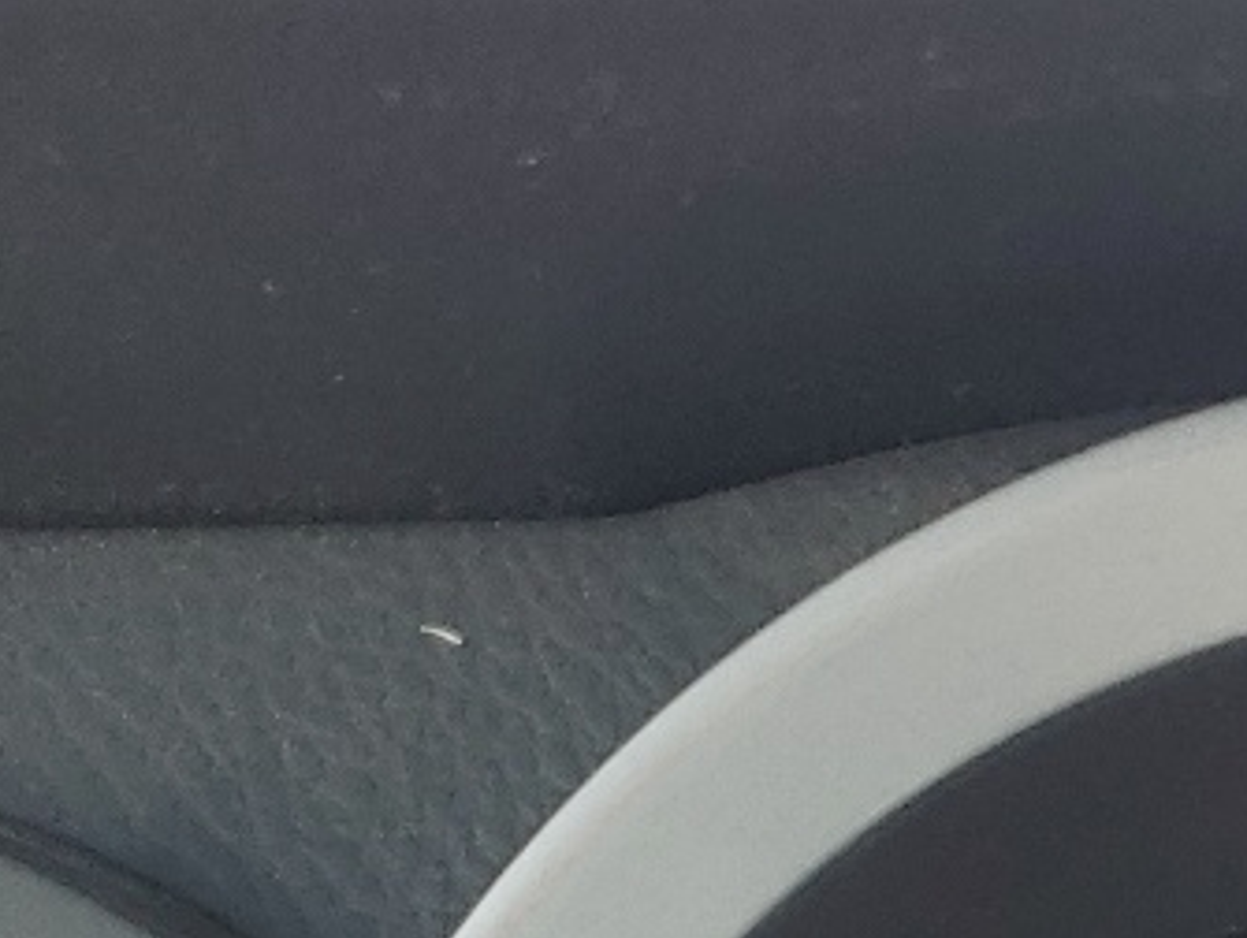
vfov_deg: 11.4
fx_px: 4472
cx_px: 1716
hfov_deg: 15.0
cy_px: 1511
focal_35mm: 124
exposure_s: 1/100
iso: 50
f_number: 1.5
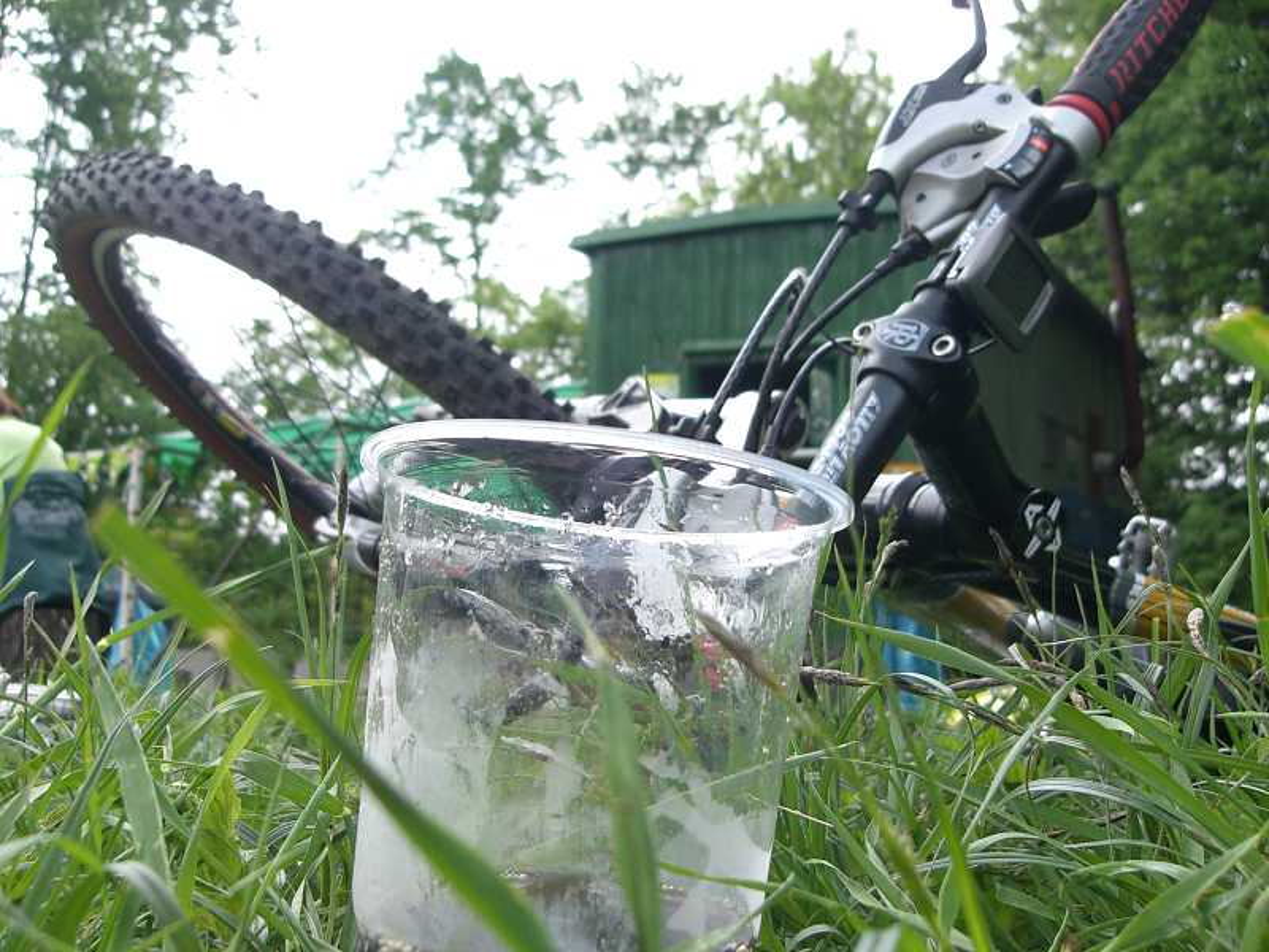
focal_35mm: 38
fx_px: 1393
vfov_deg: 37.7
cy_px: 476
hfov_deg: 49.0
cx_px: 634
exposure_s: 1/320
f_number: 3.1
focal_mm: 6.3
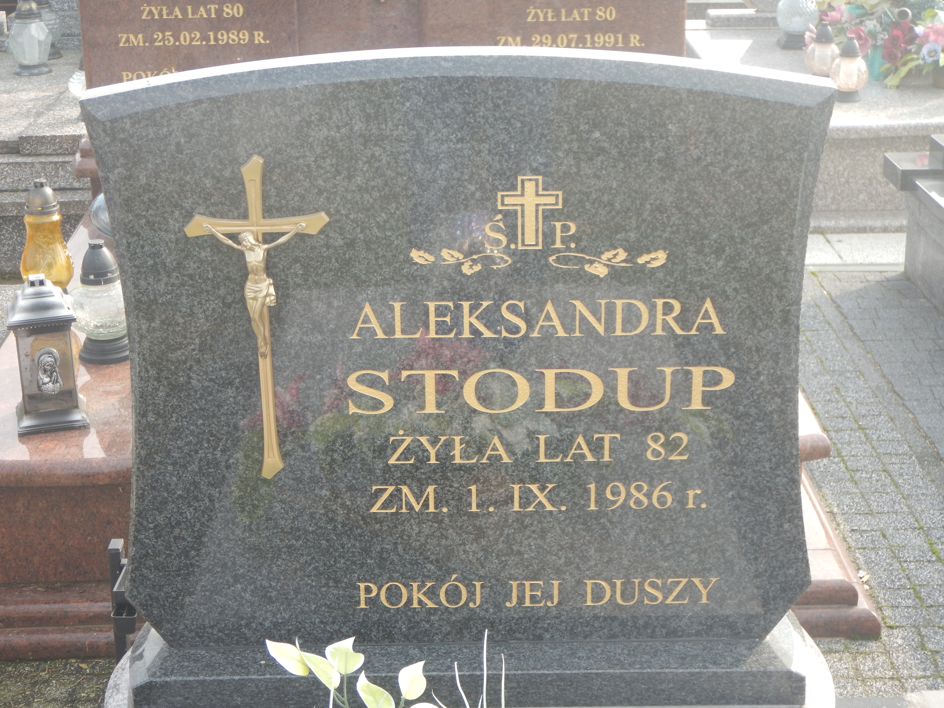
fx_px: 1664
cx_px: 472
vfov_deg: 24.0
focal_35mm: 61
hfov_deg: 31.7
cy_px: 354
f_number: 4.4
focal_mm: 11
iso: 125
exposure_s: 1/125
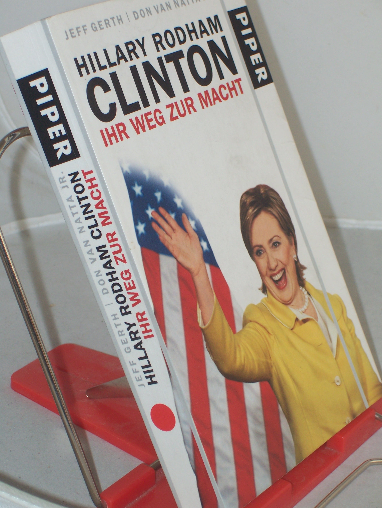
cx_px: 191
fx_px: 1499
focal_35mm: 102
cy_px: 254
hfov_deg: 14.5
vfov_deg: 19.2
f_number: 4.6
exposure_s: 1/100
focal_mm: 16.8
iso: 80
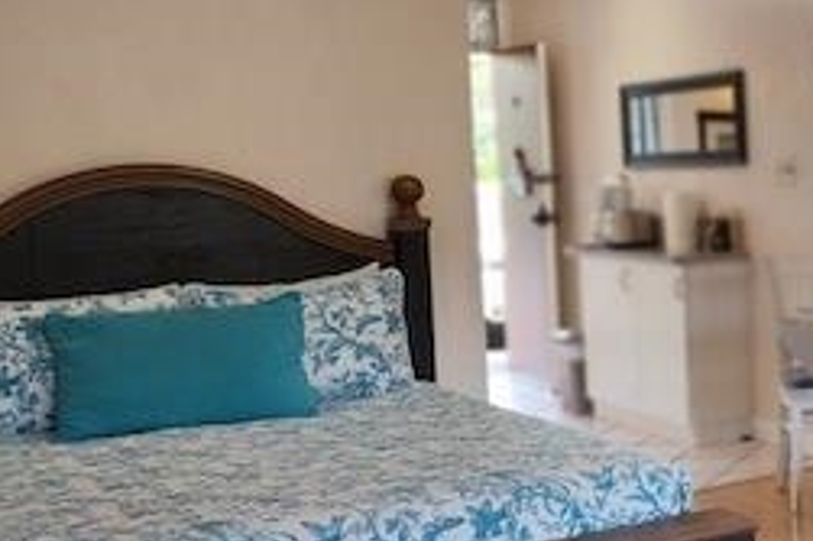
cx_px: 1030
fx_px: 1377
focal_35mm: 61
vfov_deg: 22.2
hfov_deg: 27.8
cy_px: 253
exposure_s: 1/120
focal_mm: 5.4
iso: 125
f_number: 1.8
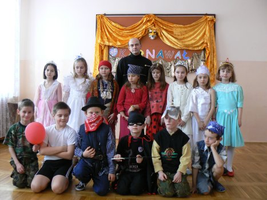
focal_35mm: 36
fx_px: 278
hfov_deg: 51.4
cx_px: 134
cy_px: 100
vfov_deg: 39.6
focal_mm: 6
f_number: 2.8
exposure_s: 1/30
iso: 200
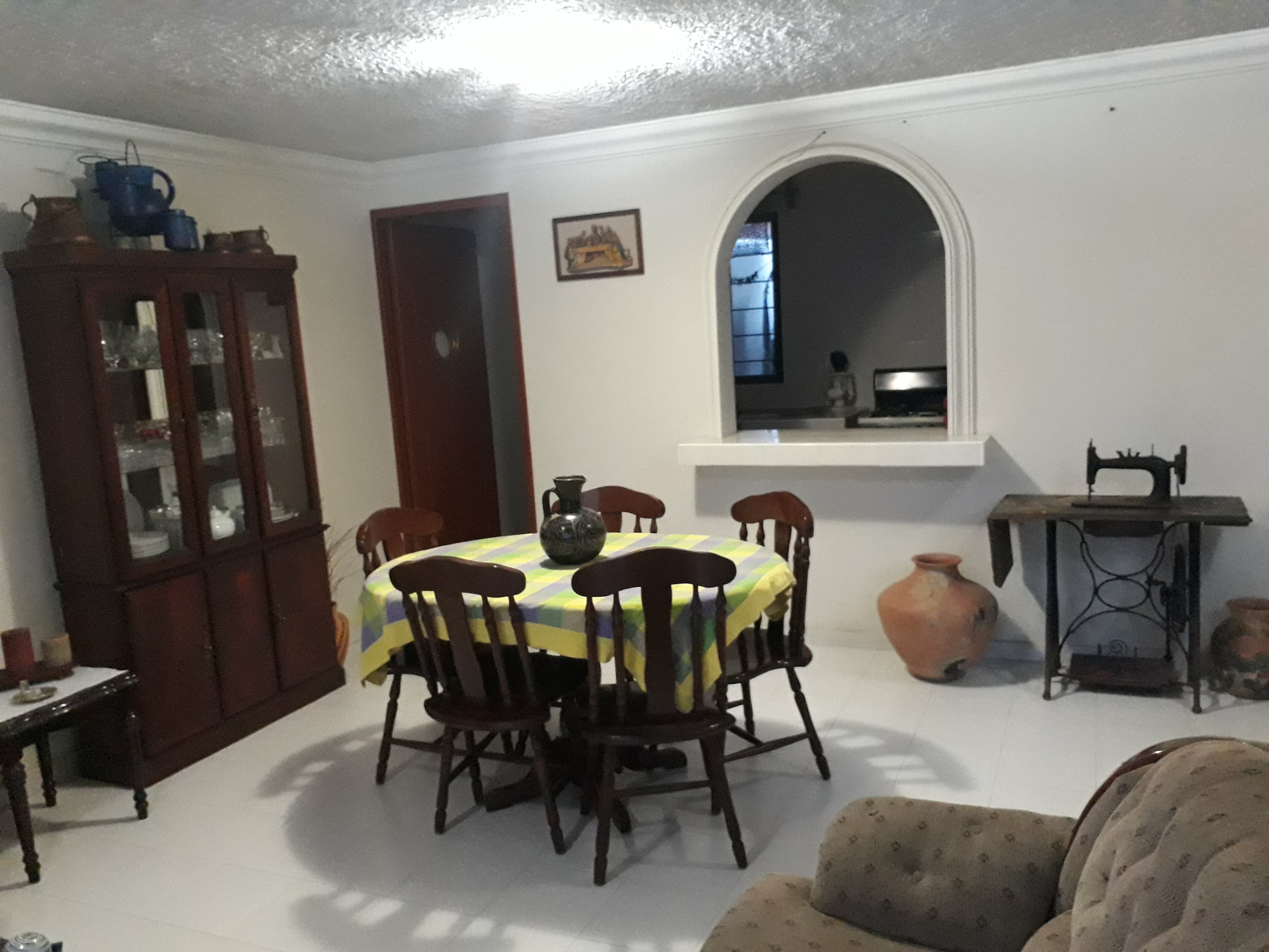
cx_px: 634
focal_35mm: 27
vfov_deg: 51.4
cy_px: 476
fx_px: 990
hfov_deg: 65.3
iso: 640
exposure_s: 1/15
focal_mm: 3.6
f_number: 1.9
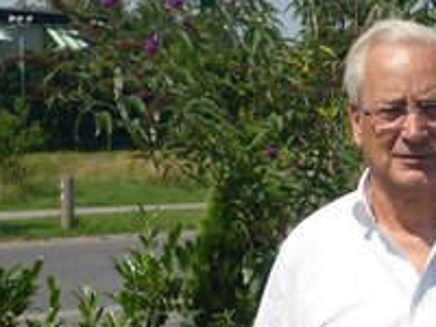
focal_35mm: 94
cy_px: 216
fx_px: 1184
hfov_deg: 20.4
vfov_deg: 15.7
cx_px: 410
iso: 100
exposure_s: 1/250
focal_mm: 7.8
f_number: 9
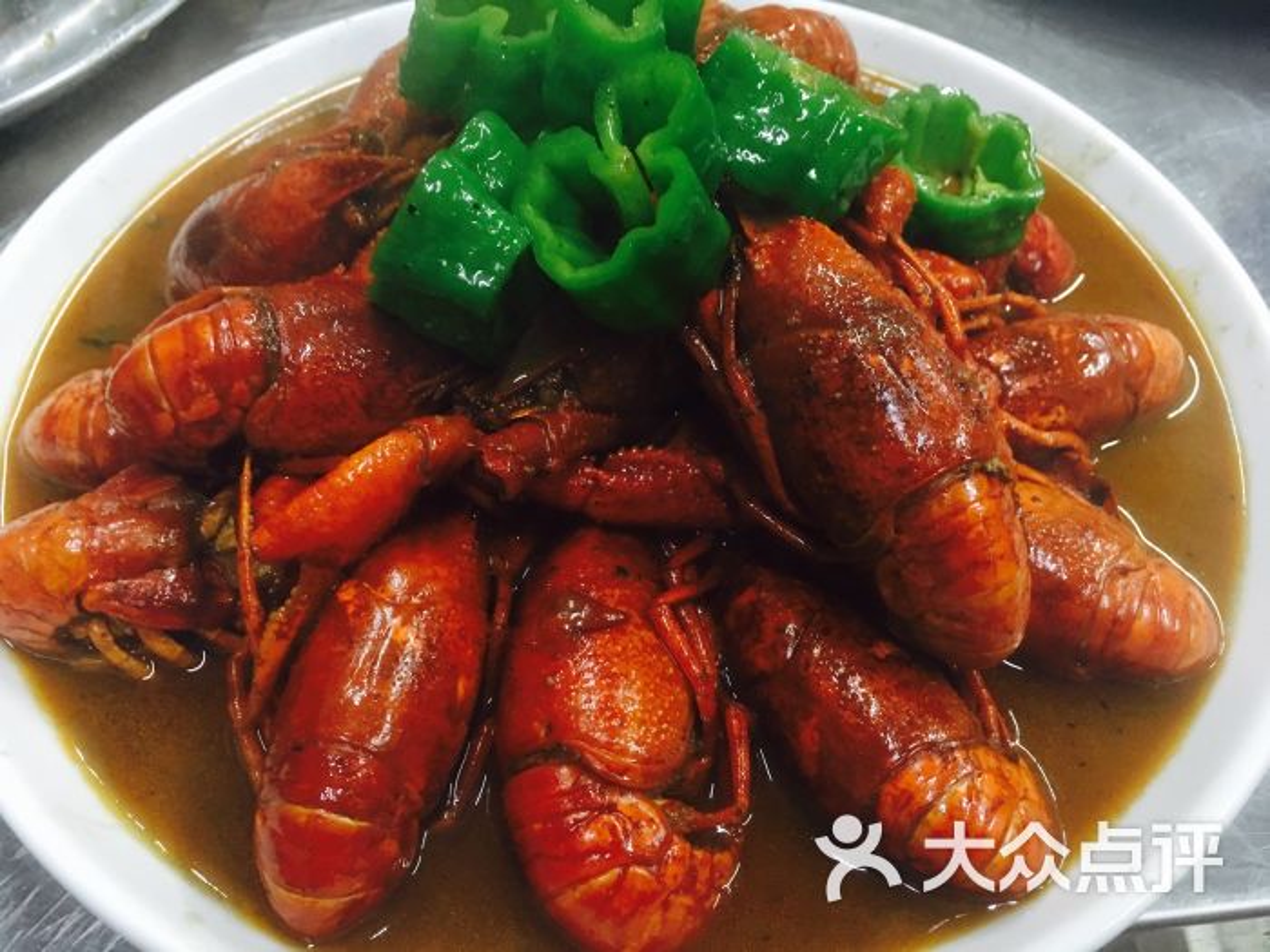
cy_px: 476
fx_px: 1064
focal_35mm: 29
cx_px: 635
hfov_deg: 61.7
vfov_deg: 48.2
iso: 100
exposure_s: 1/4
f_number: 2.2
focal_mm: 4.15
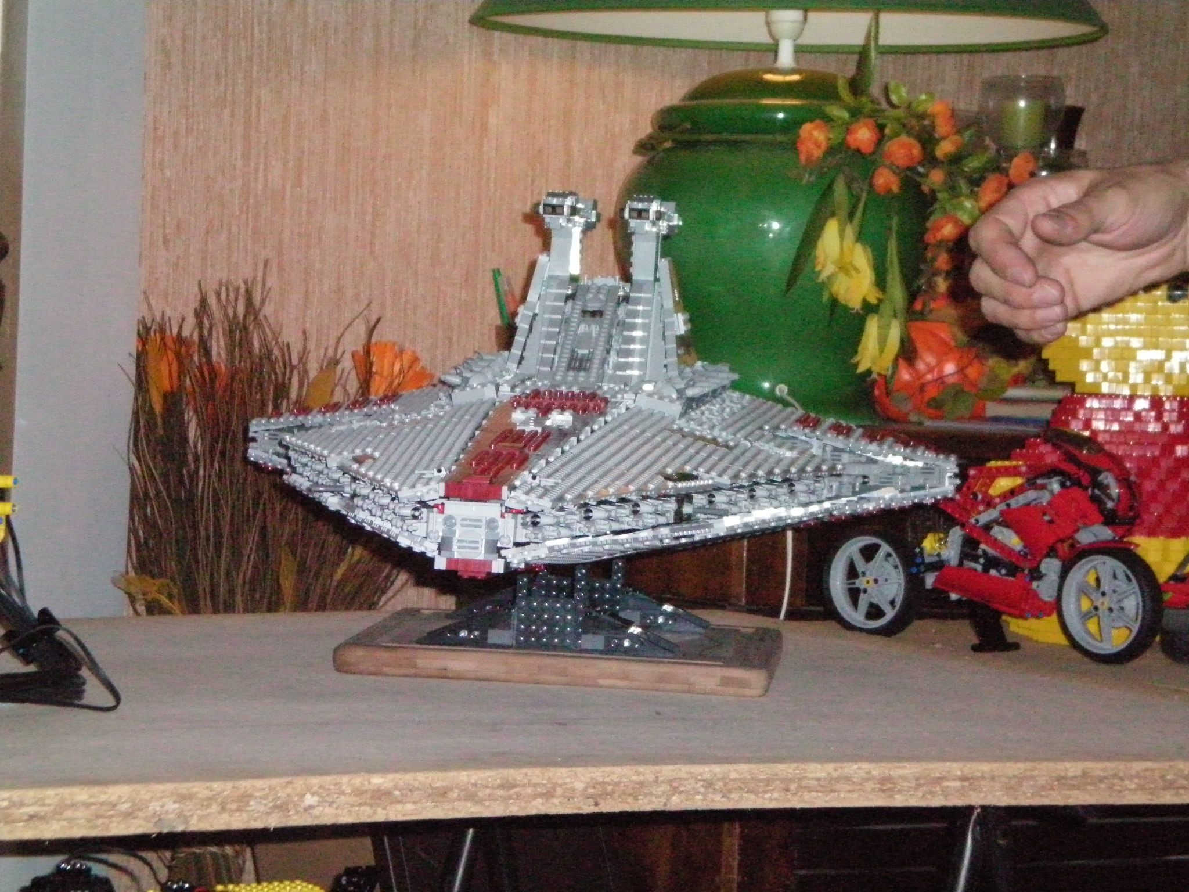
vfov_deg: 13.0
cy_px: 446
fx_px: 3916
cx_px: 594
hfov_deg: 17.3
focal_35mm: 114
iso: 800
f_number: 5.9
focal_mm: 18.9
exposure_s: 1/250
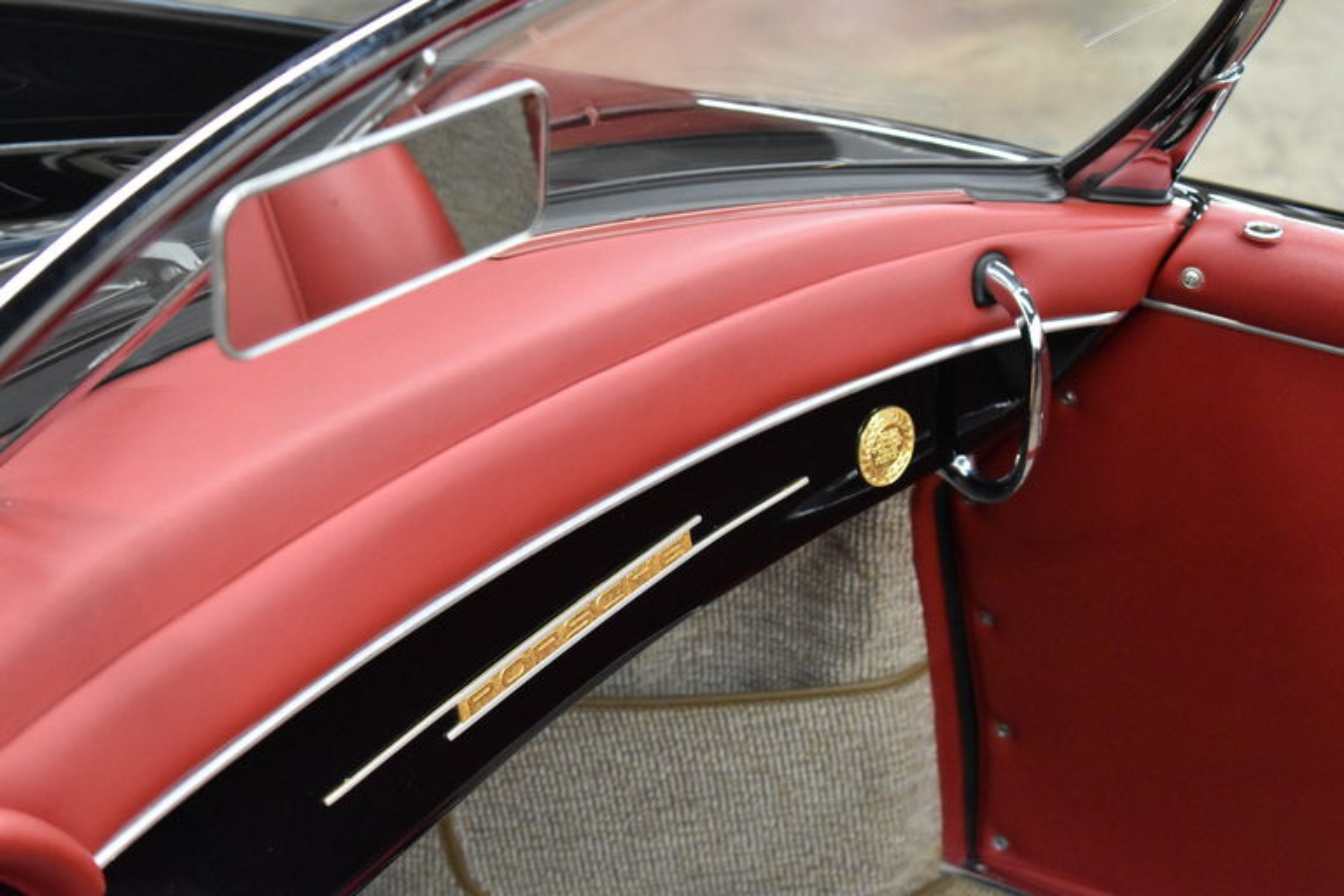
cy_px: 448
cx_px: 672
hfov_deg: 24.6
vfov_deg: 16.6
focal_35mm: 82
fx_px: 3080
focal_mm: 55
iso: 5000
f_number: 5.6
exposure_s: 1/100
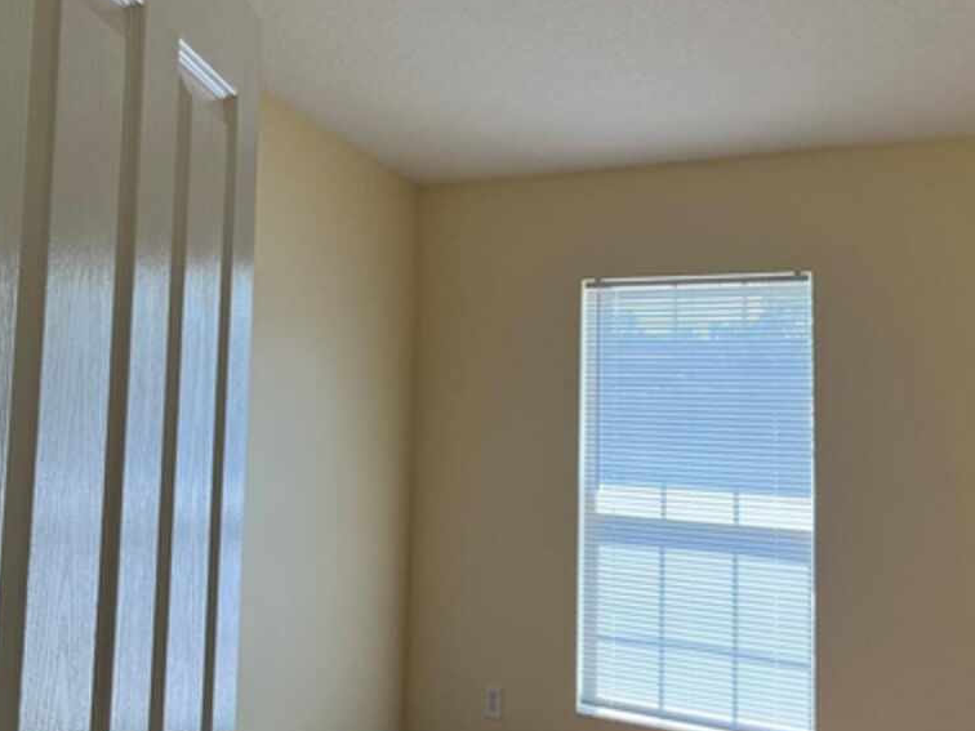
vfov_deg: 32.7
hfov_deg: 42.9
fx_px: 1239
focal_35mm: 44
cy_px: 276
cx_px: 543
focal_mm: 5.1
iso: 64
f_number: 1.6
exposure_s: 1/163
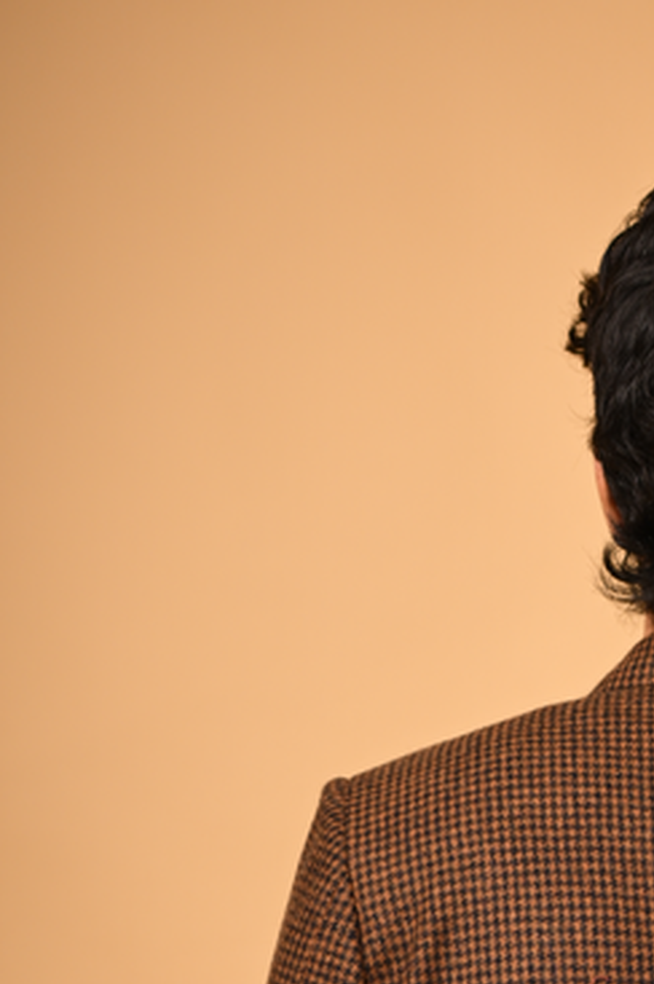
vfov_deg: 13.2
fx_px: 4095
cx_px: 781
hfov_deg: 9.0
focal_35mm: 150
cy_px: 1306
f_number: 2.2
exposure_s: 1/1000
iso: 160
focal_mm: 50
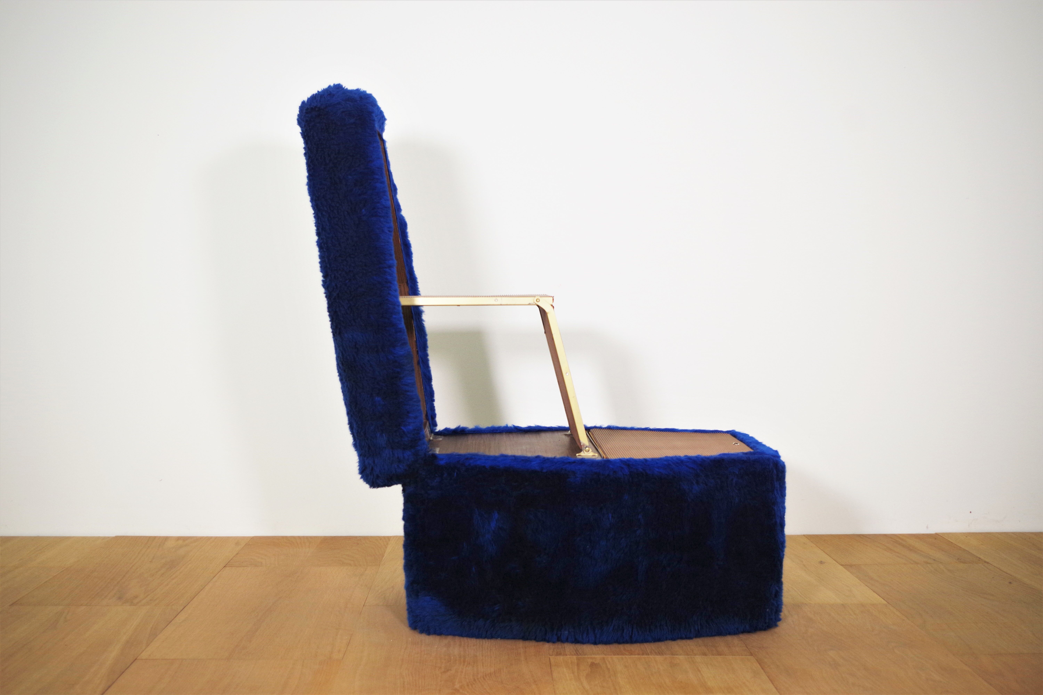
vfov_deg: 34.2
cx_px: 522
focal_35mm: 39
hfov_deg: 49.6
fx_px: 1130
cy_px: 348
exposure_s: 1/60
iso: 200
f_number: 4
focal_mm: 26.25
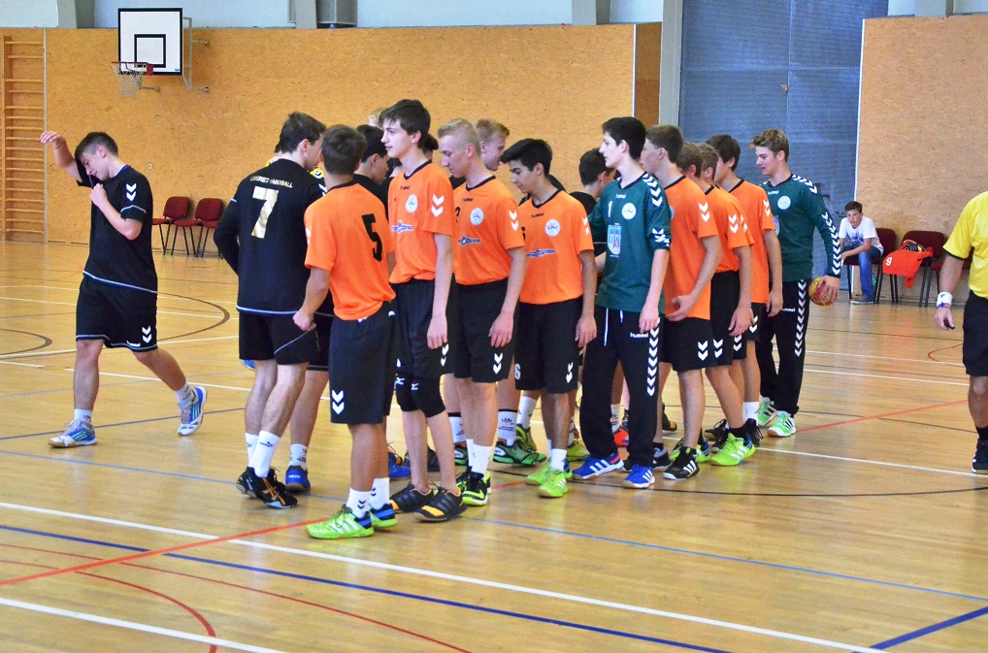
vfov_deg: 17.1
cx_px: 498
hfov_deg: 25.6
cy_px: 308
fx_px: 2179
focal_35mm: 80
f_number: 4.8
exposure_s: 1/640
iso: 6400
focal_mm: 45
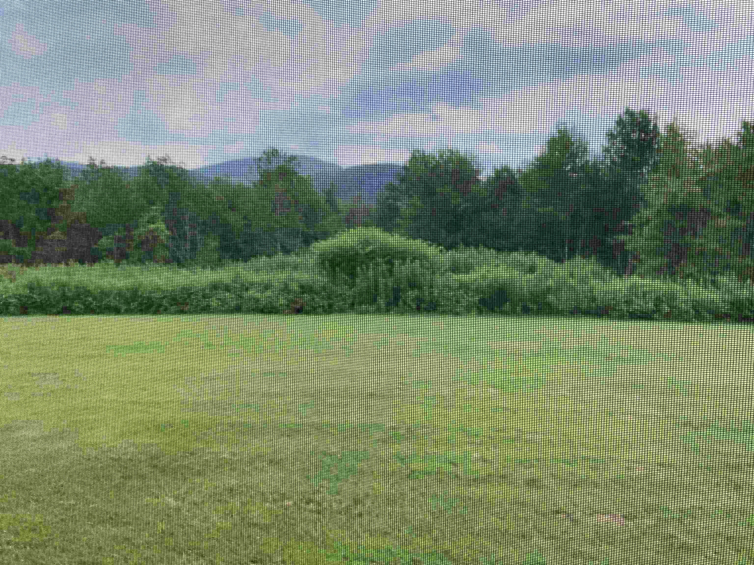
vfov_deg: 53.1
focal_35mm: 26
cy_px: 282
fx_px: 566
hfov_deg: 67.3
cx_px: 377
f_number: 1.8
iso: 32
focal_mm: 4.25
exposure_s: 1/1447
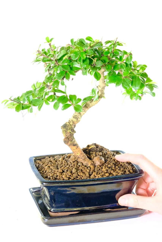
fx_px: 641
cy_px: 121
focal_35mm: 95
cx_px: 81
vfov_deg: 21.5
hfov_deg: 14.4
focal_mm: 63
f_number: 8
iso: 2500
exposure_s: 1/20
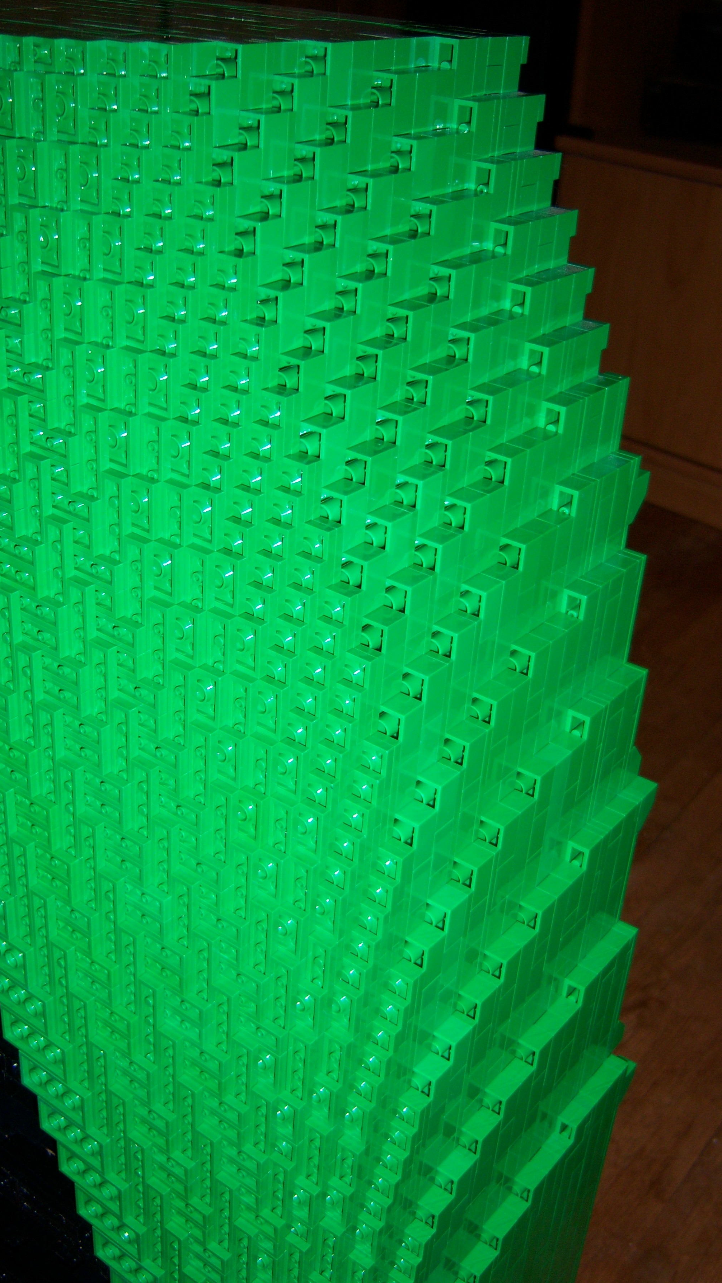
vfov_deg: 50.5
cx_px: 312
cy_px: 650
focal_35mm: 40
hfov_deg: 29.7
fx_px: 1361
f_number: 2.8
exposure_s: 1/60
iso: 80
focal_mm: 7.5
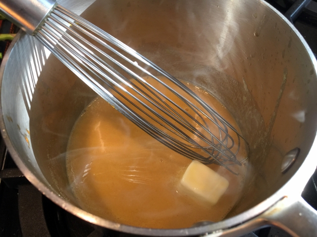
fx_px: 266
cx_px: 158
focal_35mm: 29
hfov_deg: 61.7
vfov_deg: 48.2
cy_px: 118
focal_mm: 4.15
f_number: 2.2
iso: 32
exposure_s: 1/33
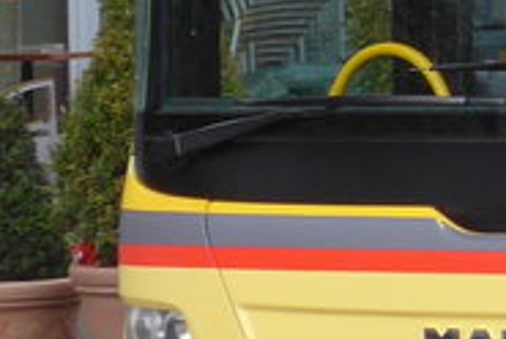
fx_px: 5589
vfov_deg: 3.5
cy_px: -287
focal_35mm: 397
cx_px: 1288
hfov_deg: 5.0
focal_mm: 12
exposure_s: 1/60
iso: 200
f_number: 3.5
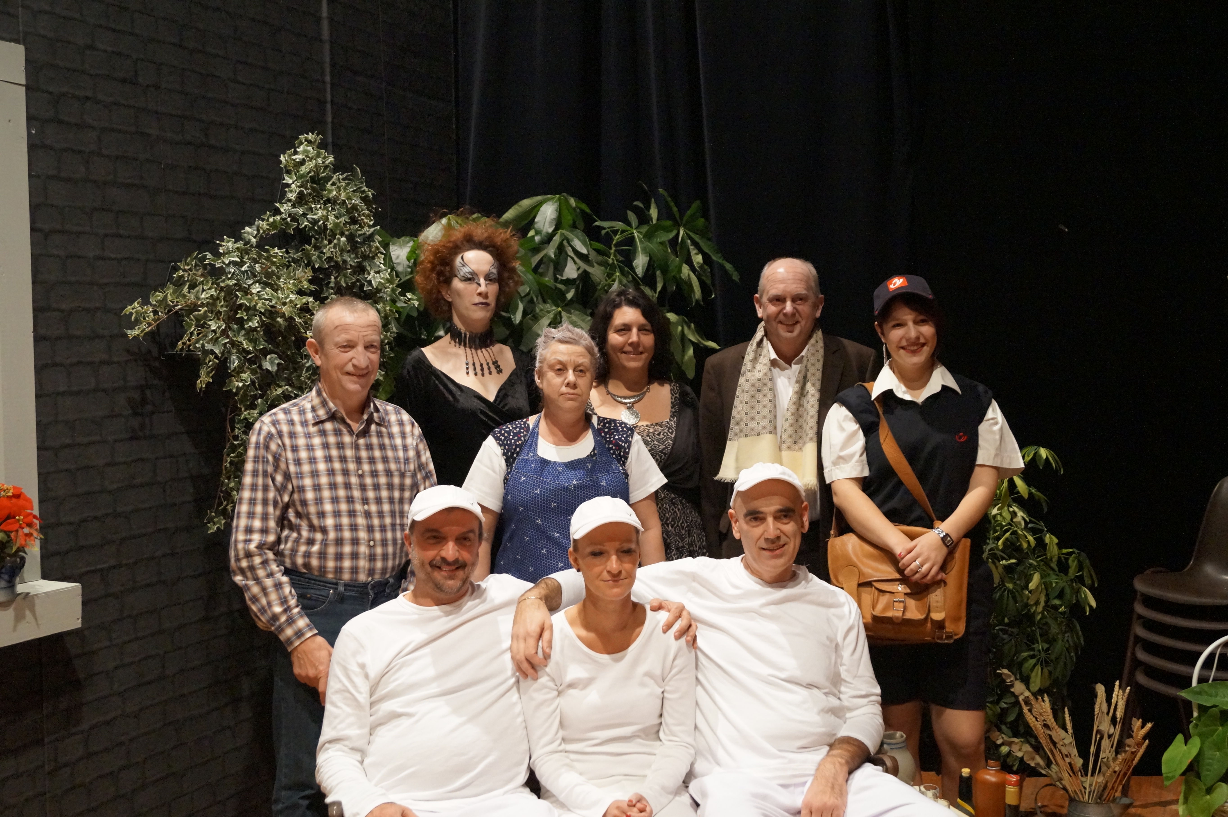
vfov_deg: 34.2
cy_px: 408
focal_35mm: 39
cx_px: 614
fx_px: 1330
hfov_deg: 49.6
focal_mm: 26
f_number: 4
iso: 3200
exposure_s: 1/60
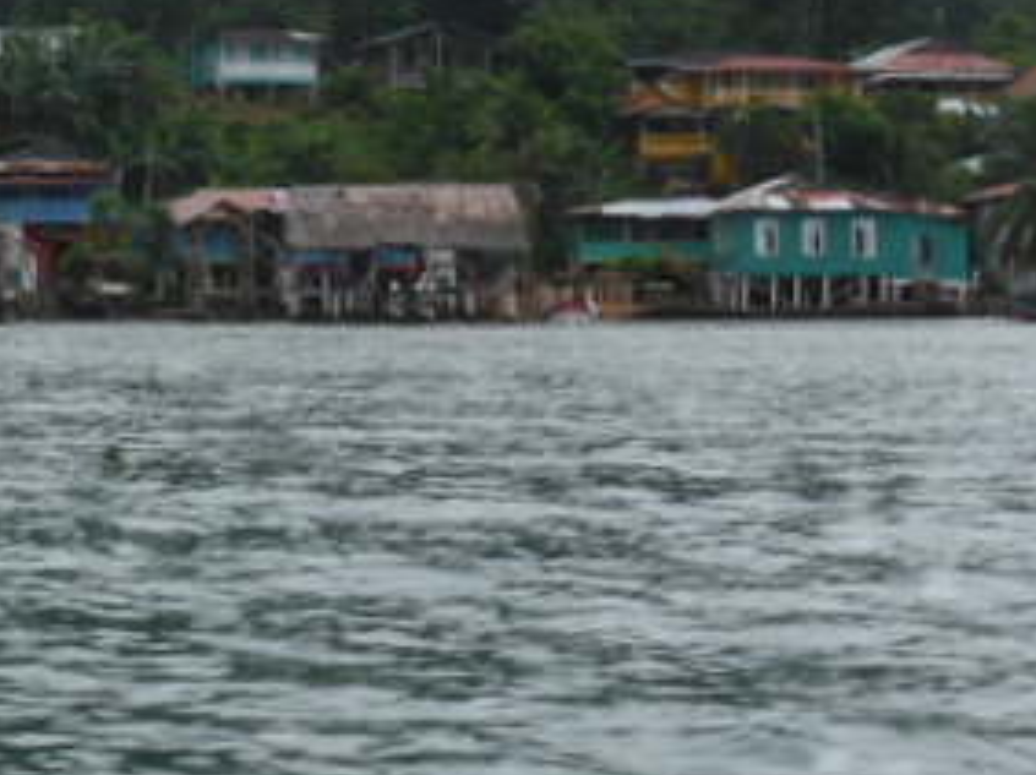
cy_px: 11
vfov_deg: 11.3
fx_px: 3887
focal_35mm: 130
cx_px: 59
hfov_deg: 15.0
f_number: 4.7
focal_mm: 10.3
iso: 100
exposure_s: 1/400
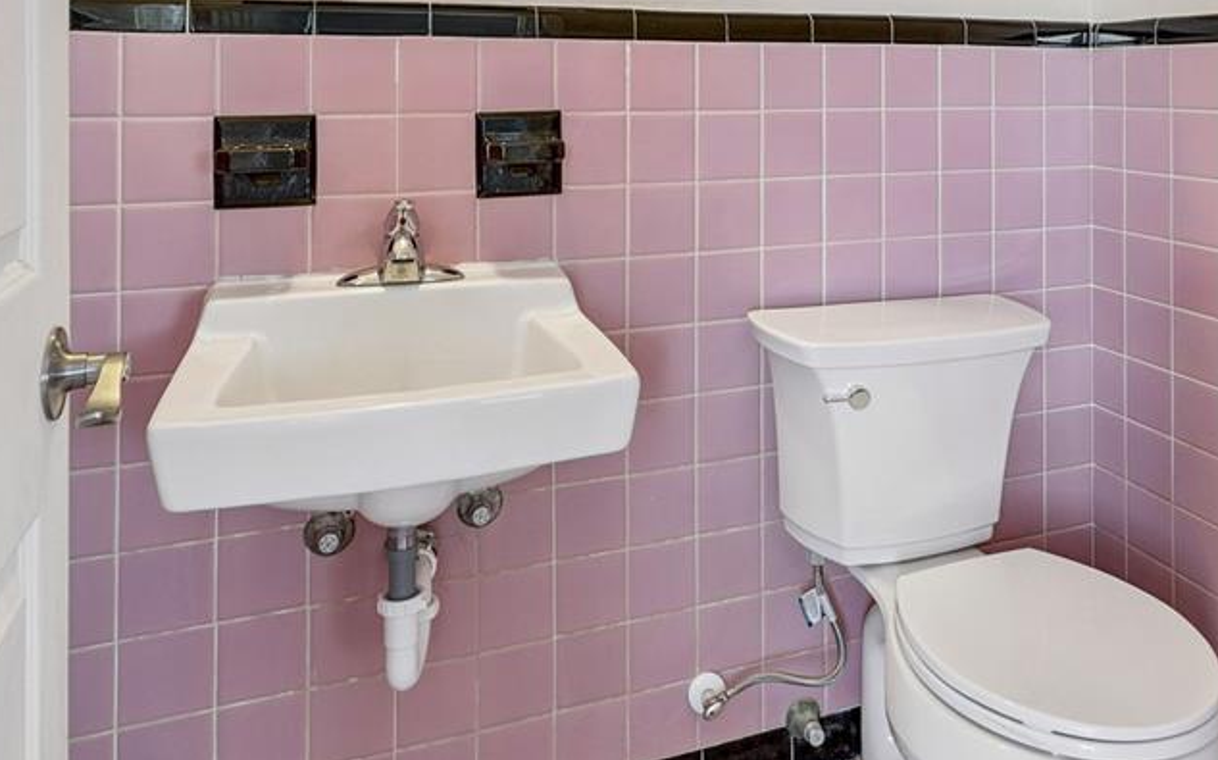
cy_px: 137
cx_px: 743
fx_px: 962
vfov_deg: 41.0
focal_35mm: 29
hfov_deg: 64.0
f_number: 2.8
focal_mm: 10
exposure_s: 1/13
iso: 100
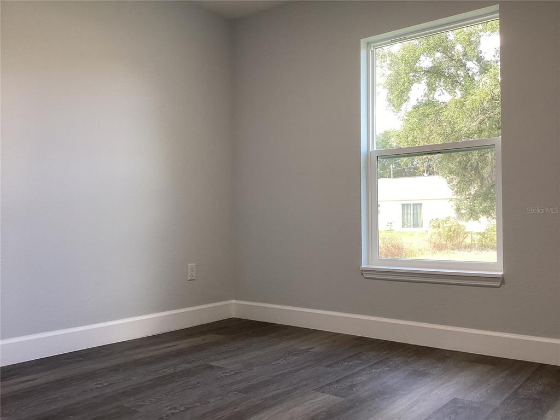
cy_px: 210
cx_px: 280
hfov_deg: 58.4
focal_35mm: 31
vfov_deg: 45.4
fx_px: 502
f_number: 2.4
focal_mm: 3.3
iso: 50
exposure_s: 1/60
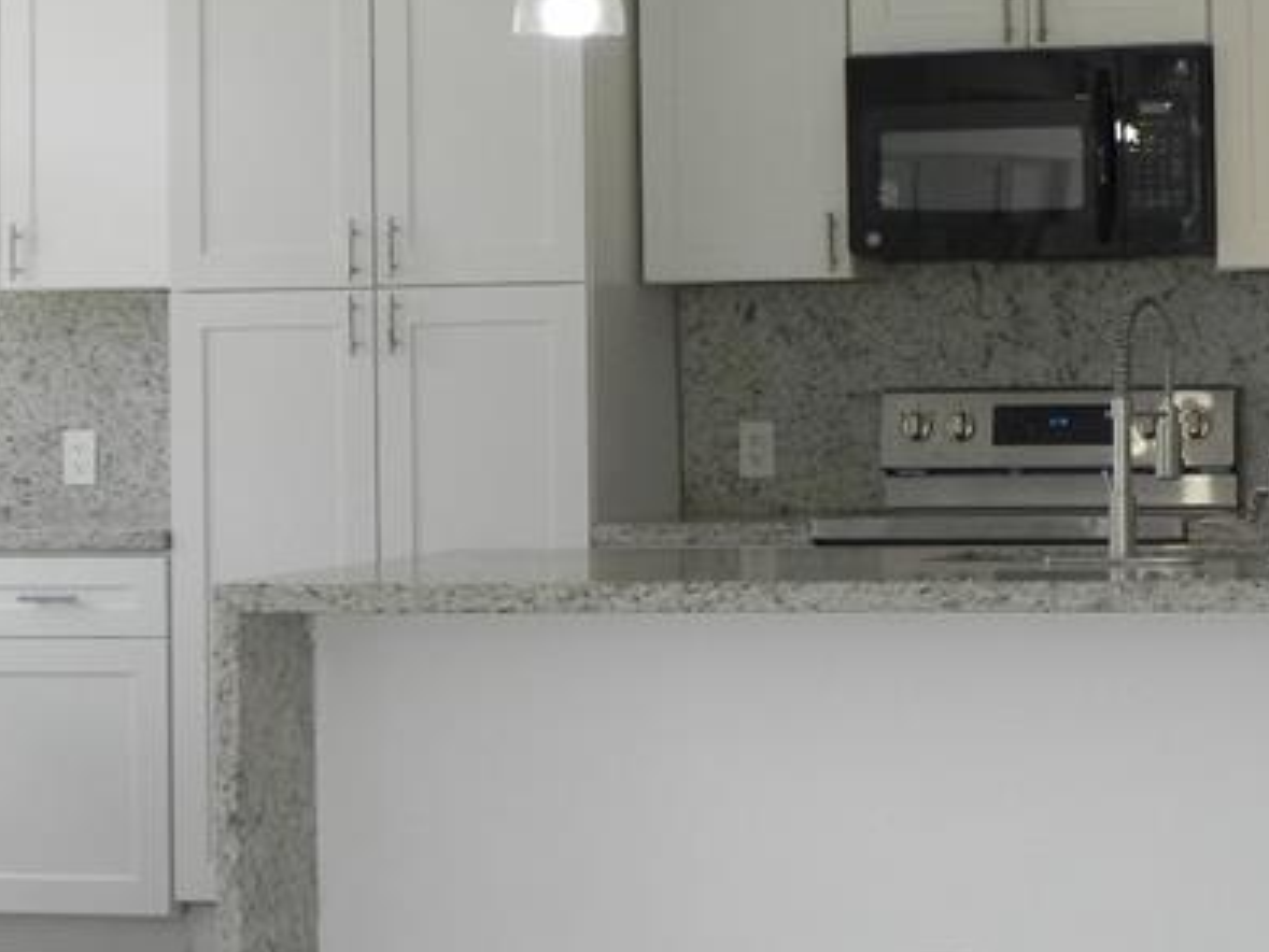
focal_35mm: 118
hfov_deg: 16.6
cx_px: 843
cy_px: 278
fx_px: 4327
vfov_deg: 12.5
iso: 160
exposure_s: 1/102
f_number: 4
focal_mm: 10.3
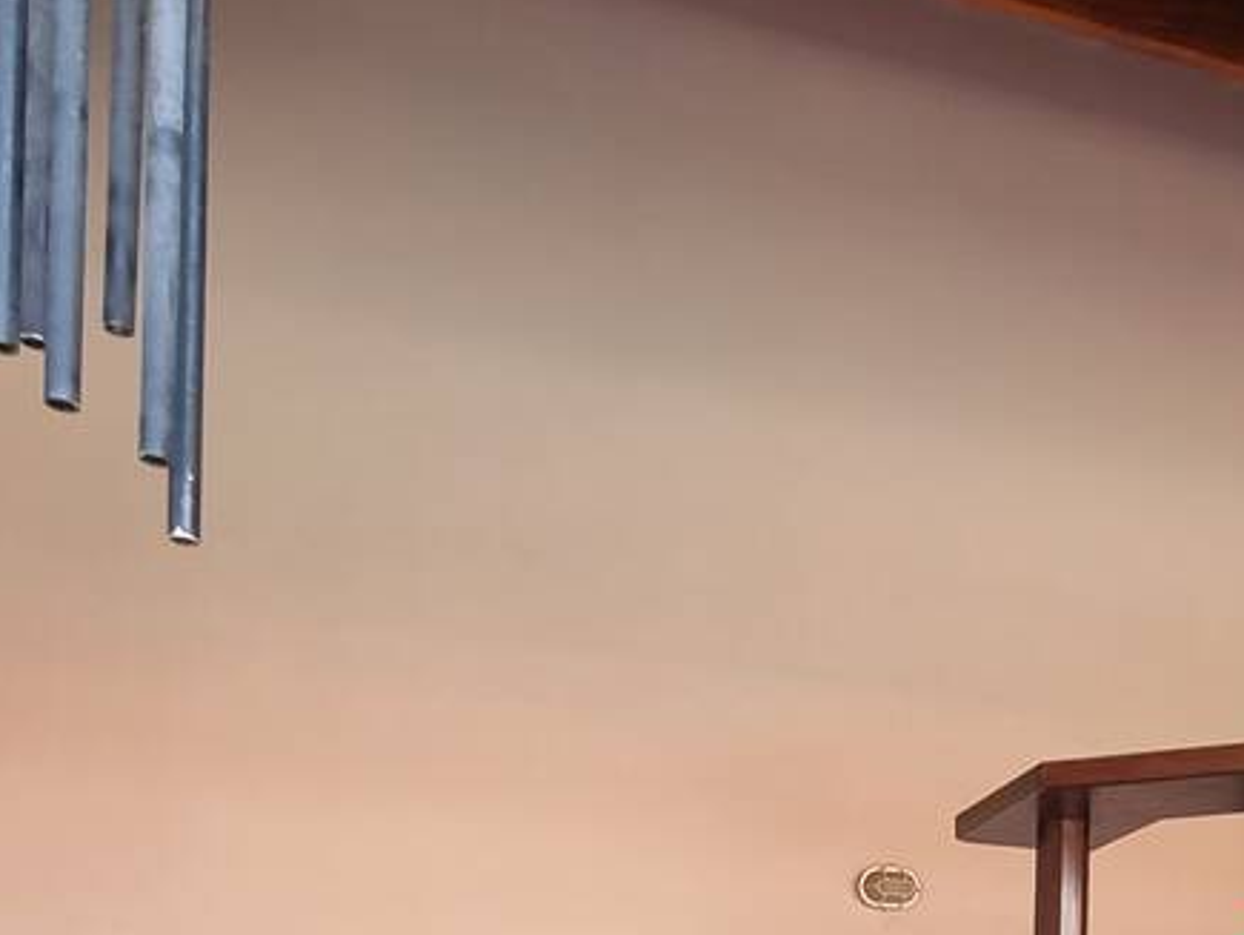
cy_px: 1201
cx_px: 1004
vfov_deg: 28.1
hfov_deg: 41.8
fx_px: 1547
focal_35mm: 43
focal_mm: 2.2
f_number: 2.2
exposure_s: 1/50
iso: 50
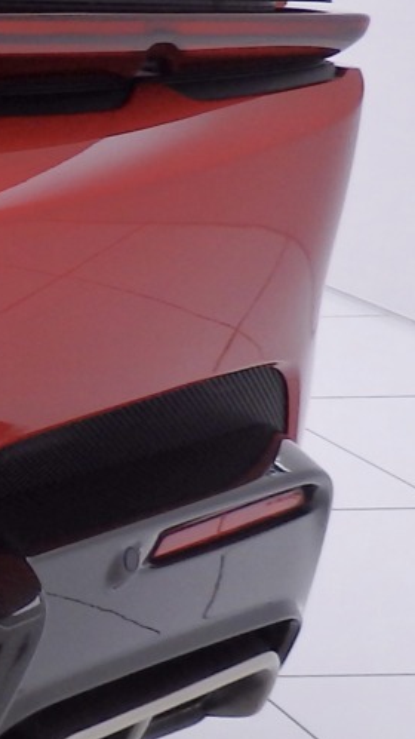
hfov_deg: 9.4
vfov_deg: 20.3
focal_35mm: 105
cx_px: -780
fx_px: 2055
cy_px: 226
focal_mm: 4.5
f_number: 3
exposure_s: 1/125
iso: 125
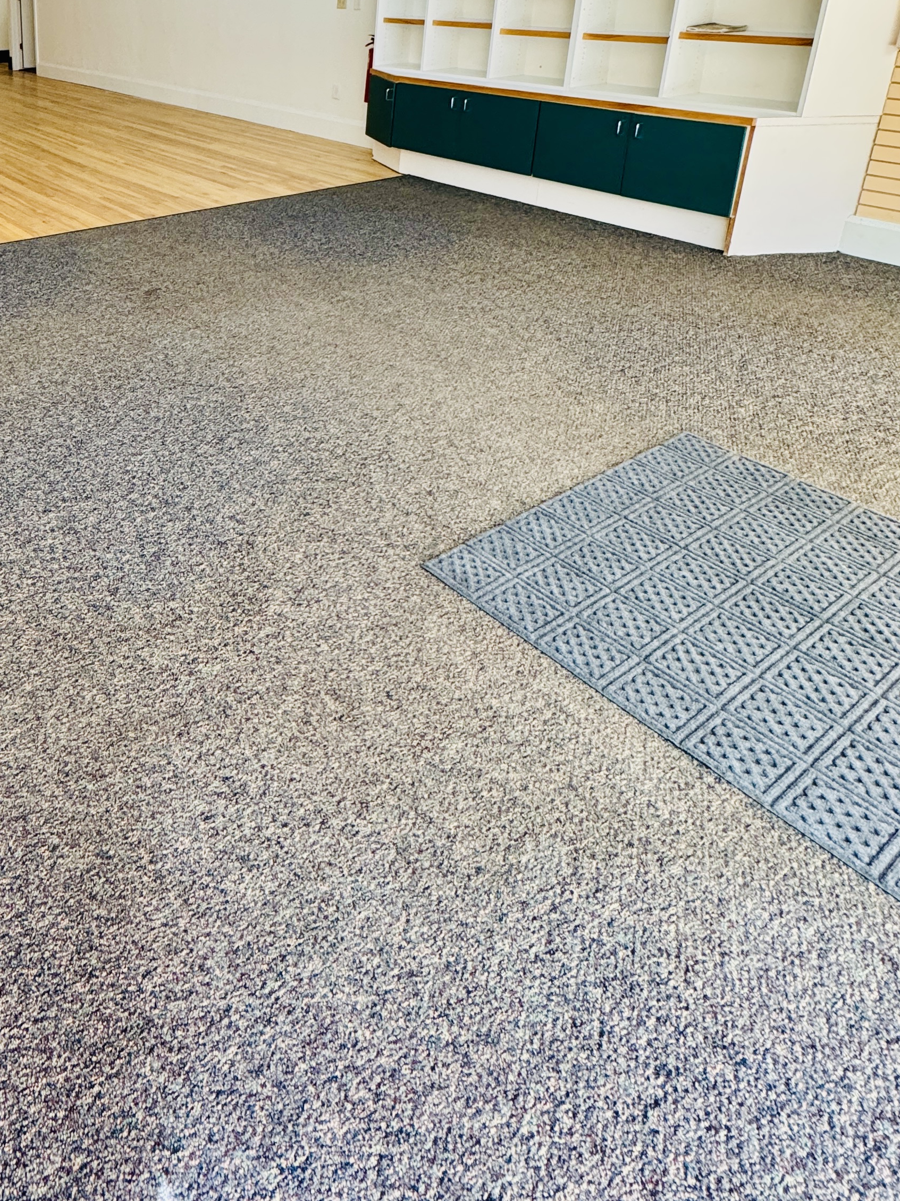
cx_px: 112
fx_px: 867
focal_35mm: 25
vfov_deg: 63.4
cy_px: 239
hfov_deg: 49.6
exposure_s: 1/120
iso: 250
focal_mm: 2.22
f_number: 2.2
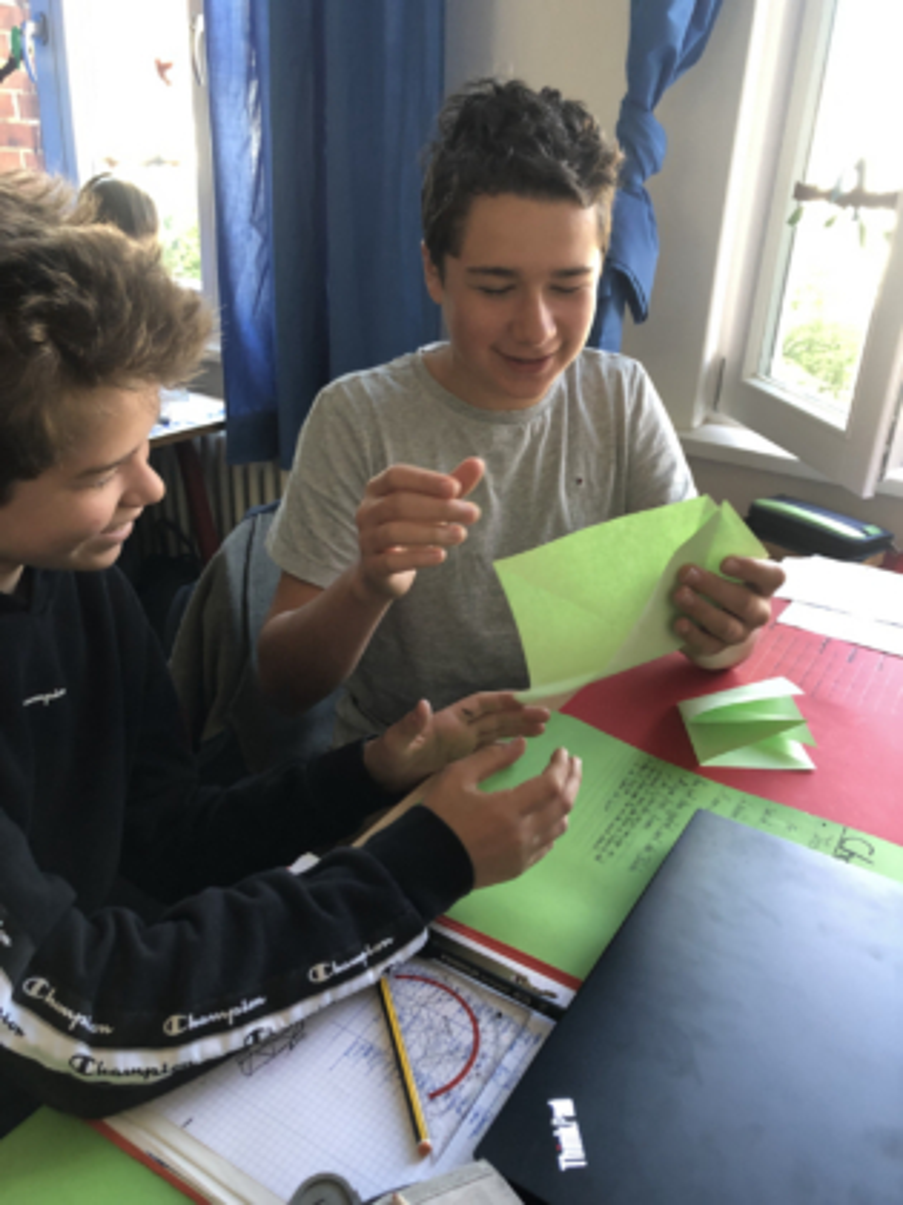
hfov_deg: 49.7
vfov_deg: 63.4
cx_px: 452
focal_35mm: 28
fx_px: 974
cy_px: 602
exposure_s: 1/30
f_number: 1.8
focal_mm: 4
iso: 40
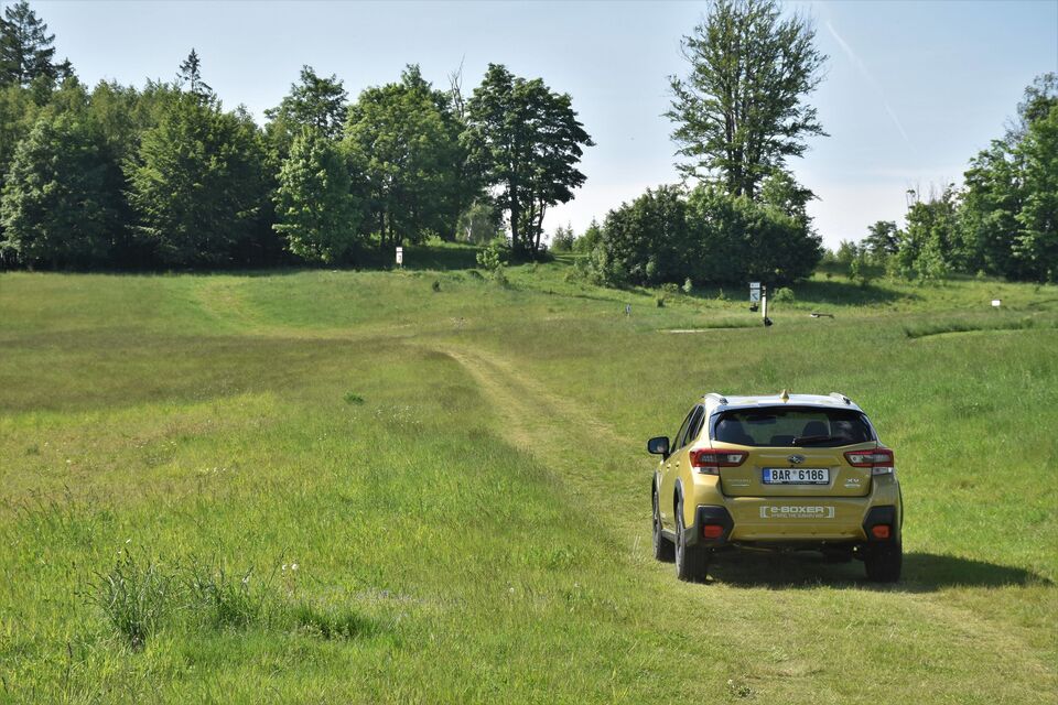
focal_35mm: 93
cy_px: 352
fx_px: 2733
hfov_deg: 21.9
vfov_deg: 14.7
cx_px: 529
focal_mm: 62
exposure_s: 1/320
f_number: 9
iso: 200
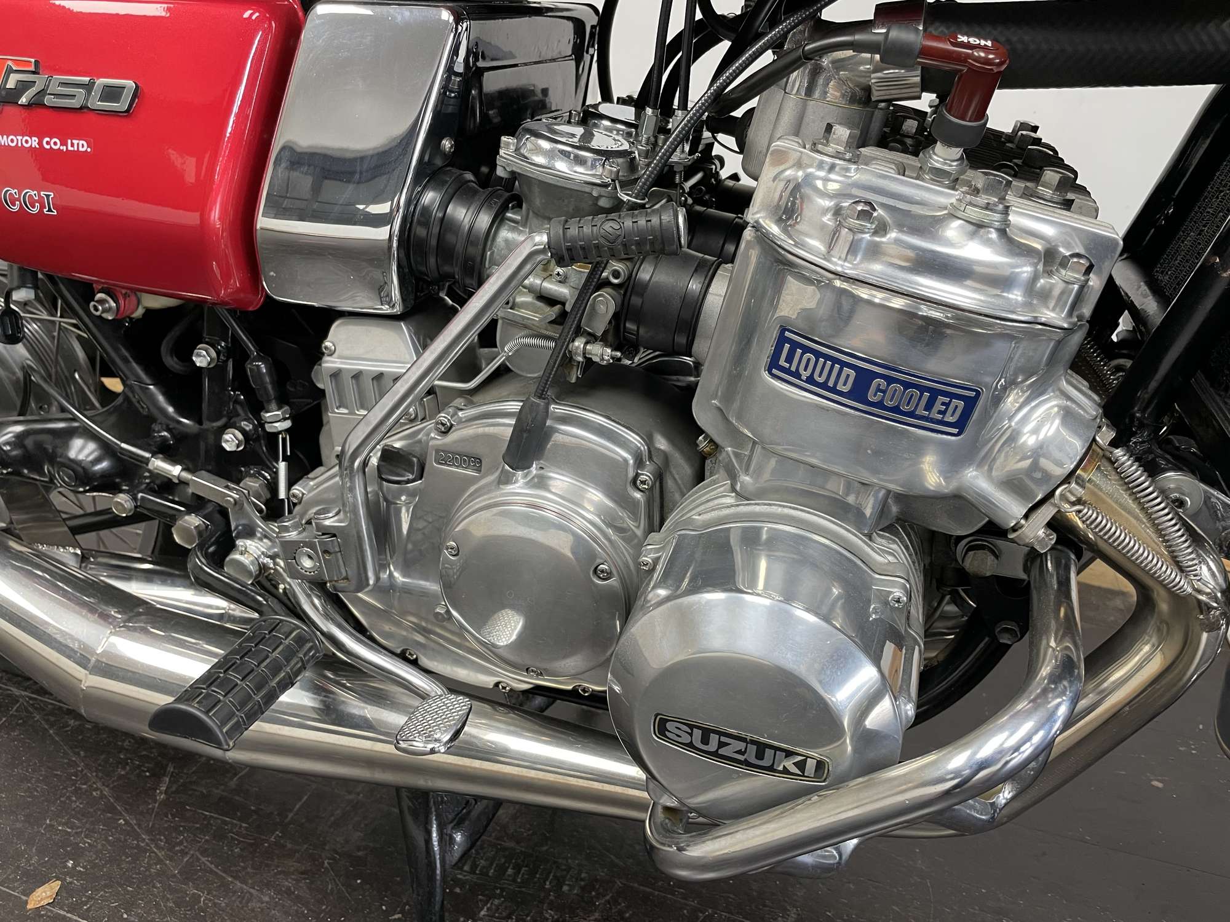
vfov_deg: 53.1
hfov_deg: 67.3
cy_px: 461
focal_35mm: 26
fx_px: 924
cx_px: 615
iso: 100
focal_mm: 4.2
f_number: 1.6
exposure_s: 1/50
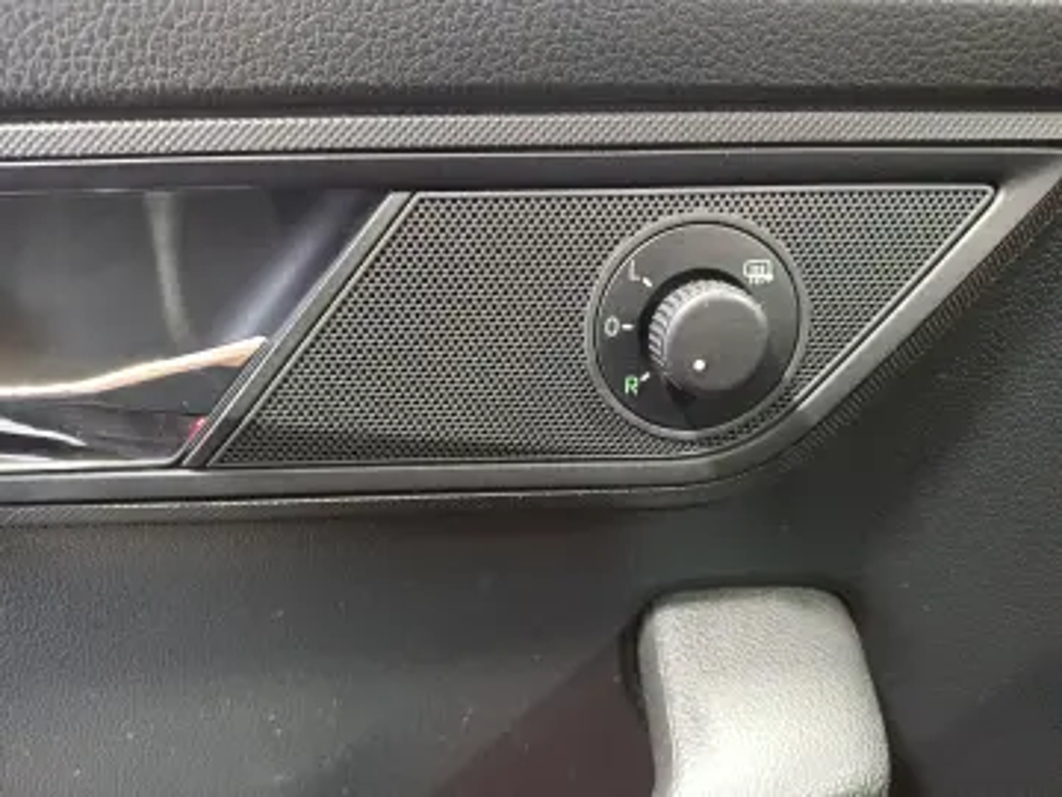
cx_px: 531
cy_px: 398
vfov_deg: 54.9
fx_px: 767
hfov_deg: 69.4
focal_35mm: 25
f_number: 1.8
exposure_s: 1/20
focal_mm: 4.65
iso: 640
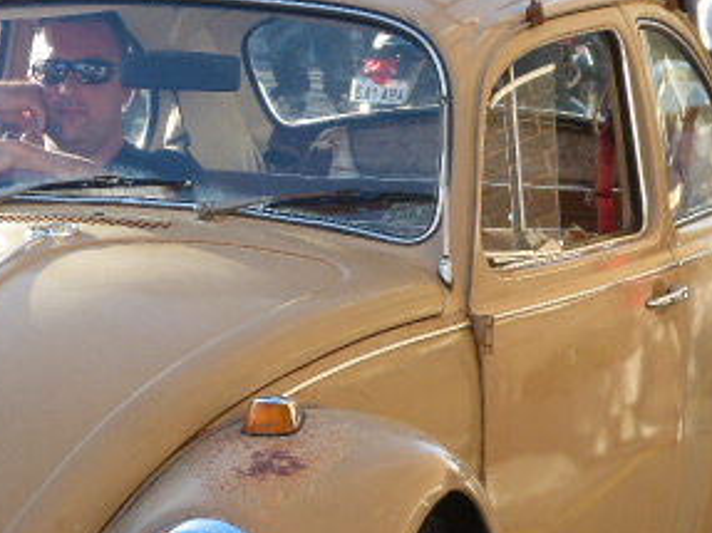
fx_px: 4811
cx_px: 201
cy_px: 424
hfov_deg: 8.5
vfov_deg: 6.3
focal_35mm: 234
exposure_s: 1/160
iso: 100
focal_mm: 19
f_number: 4
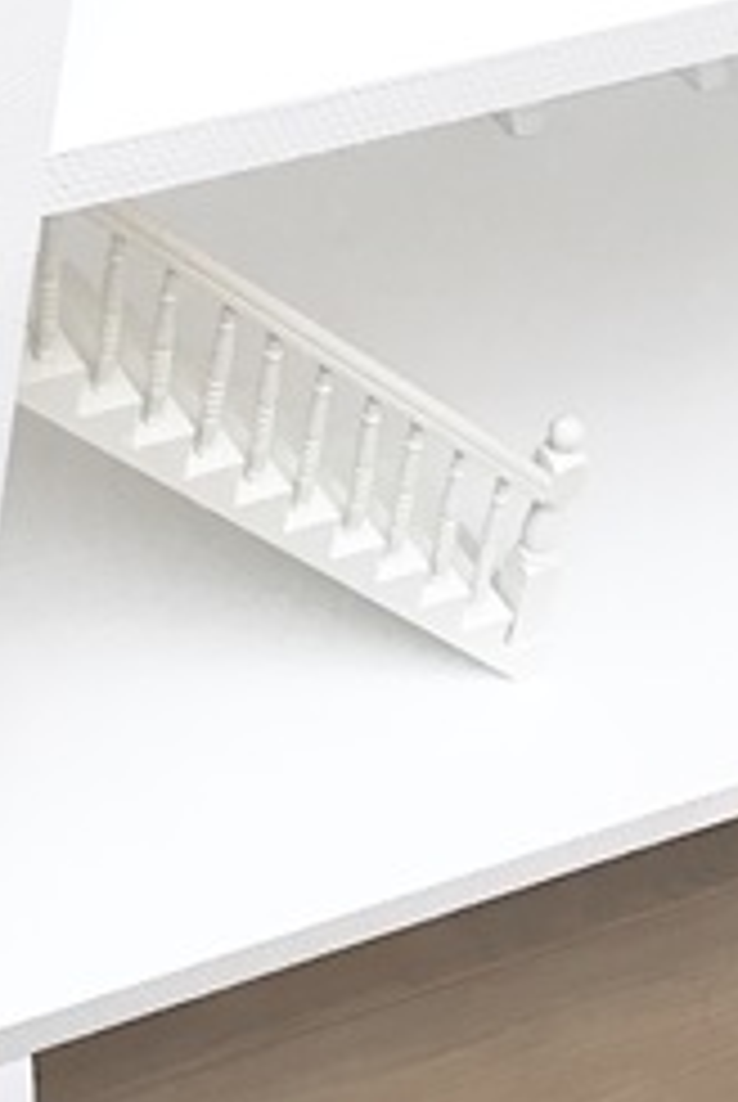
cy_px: -148
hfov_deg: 14.3
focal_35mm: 89
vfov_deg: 21.5
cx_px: -394
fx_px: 2729
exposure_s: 1/17
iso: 50
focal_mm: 3.99
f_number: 1.8
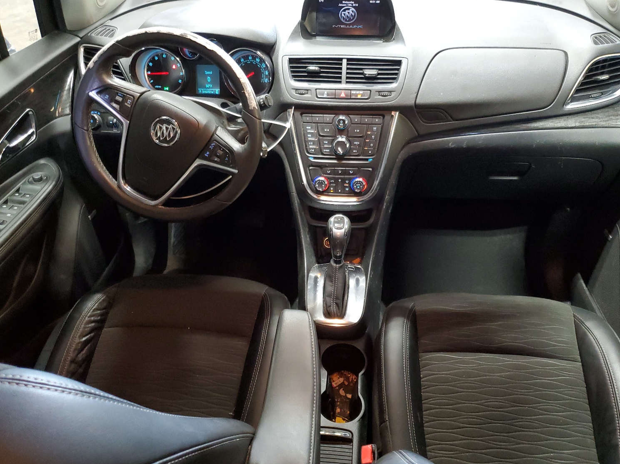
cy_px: 217
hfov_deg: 63.4
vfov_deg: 49.7
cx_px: 323
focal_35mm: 28
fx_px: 501
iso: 353
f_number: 1.5
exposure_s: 1/40
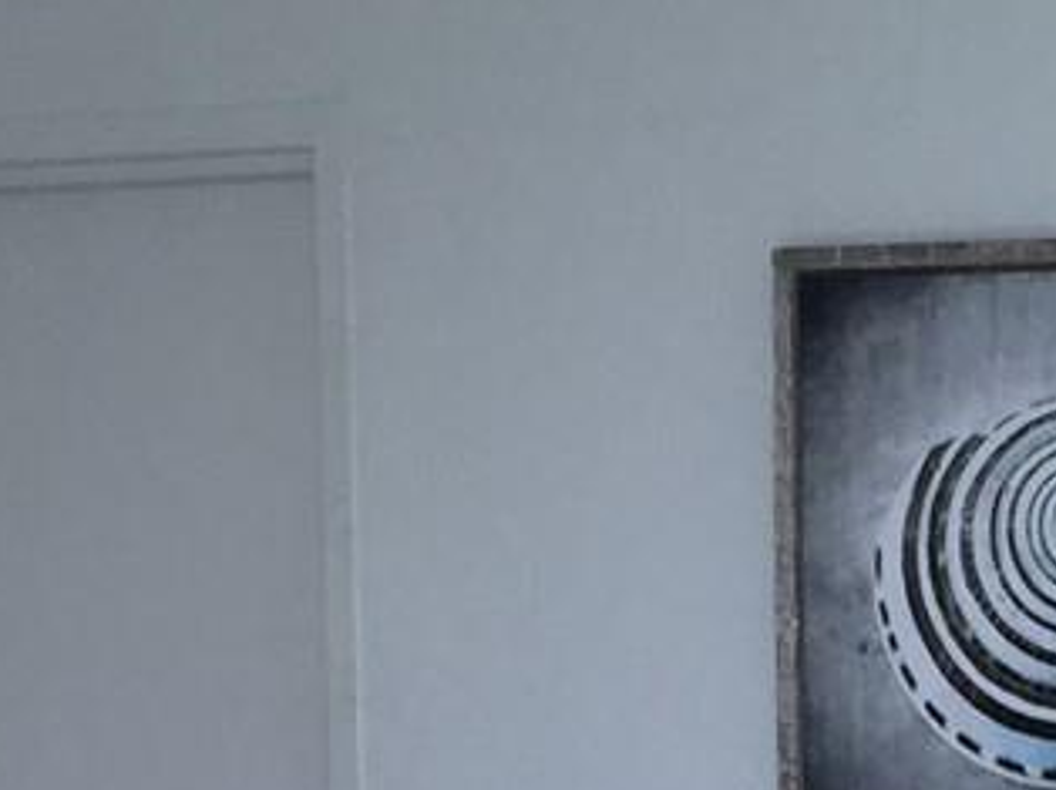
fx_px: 4511
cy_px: 1395
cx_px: 1567
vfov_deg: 9.5
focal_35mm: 148
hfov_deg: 12.7
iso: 32
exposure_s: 1/120
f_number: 2.2
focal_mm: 4.15
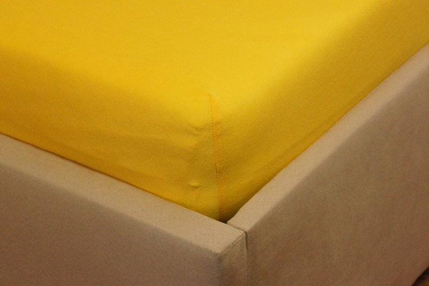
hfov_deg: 19.5
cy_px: 143
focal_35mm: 105
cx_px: 214
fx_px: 1251
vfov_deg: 13.0
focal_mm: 70
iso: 3200
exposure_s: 1/250
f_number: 8
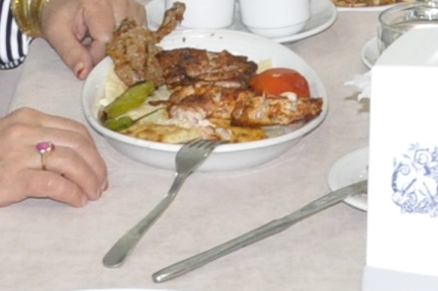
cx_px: 350
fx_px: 2778
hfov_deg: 9.0
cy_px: -236
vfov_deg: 5.9
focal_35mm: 229
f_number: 4.5
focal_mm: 21
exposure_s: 1/60
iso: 1250
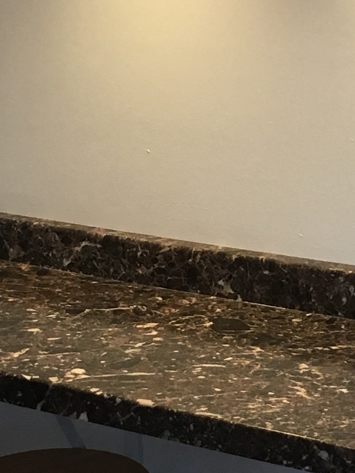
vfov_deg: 16.2
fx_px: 1654
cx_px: 246
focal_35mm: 121
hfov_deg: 12.2
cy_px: 138
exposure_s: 1/30
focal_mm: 4.15
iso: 80
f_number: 2.2
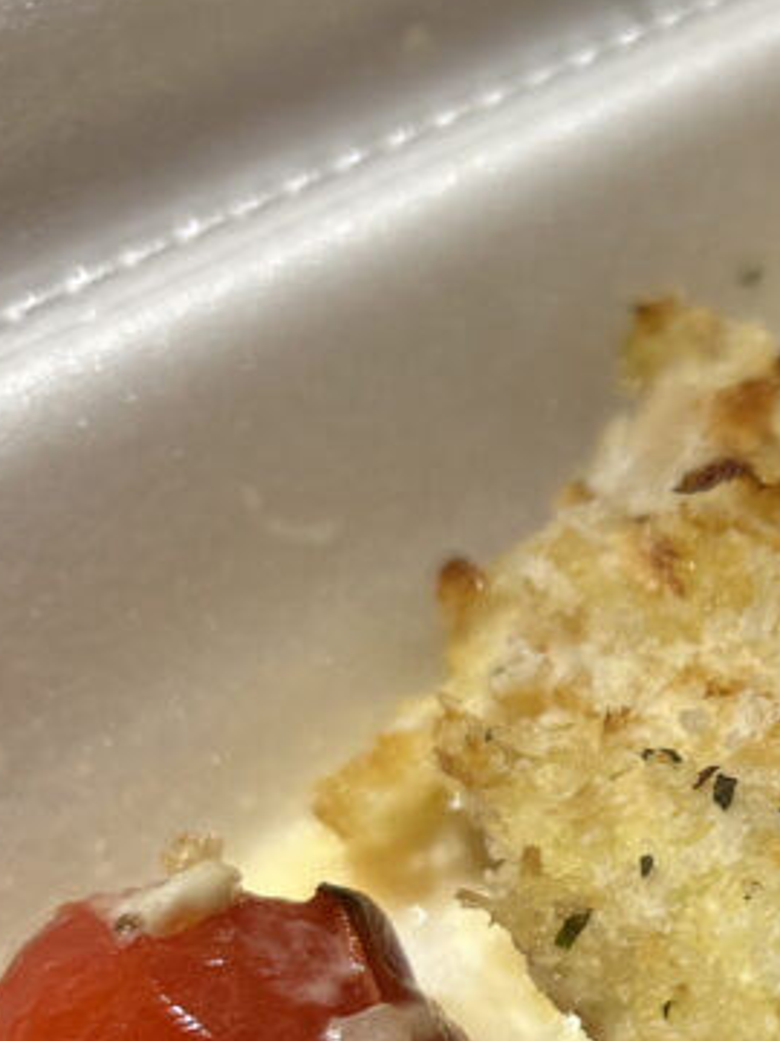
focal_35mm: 74
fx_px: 2223
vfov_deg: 26.0
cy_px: 769
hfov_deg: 18.3
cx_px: 1066
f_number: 1.5
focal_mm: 5.7
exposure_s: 1/90
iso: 125
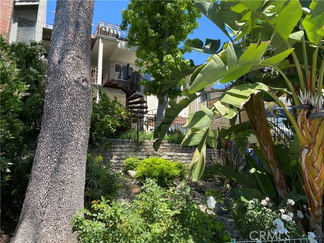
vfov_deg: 53.1
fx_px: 243
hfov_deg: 67.3
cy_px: 122
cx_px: 162
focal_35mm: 26
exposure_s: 1/898
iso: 32
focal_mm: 4.25
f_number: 1.8
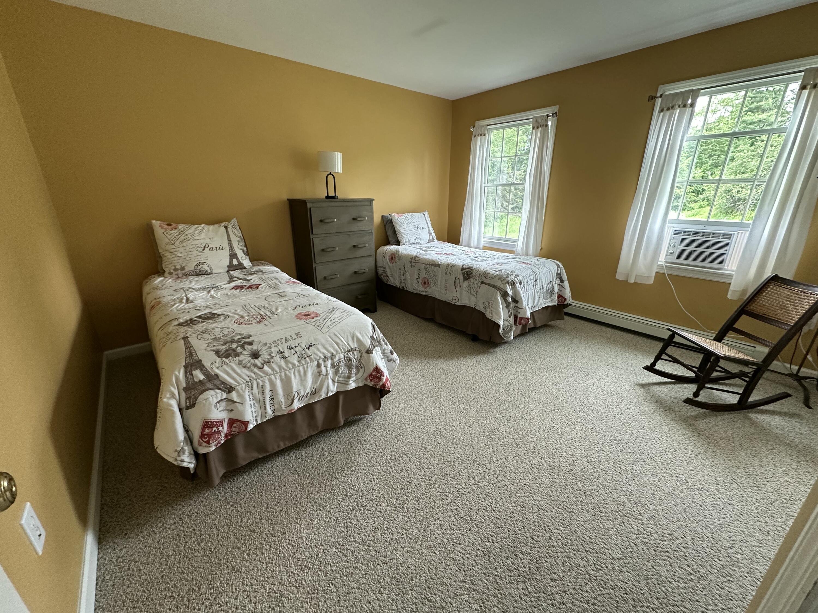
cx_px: 409
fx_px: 331
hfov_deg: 102.1
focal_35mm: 14
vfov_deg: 85.7
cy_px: 306
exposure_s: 1/99
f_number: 2.2
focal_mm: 2.22
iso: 320
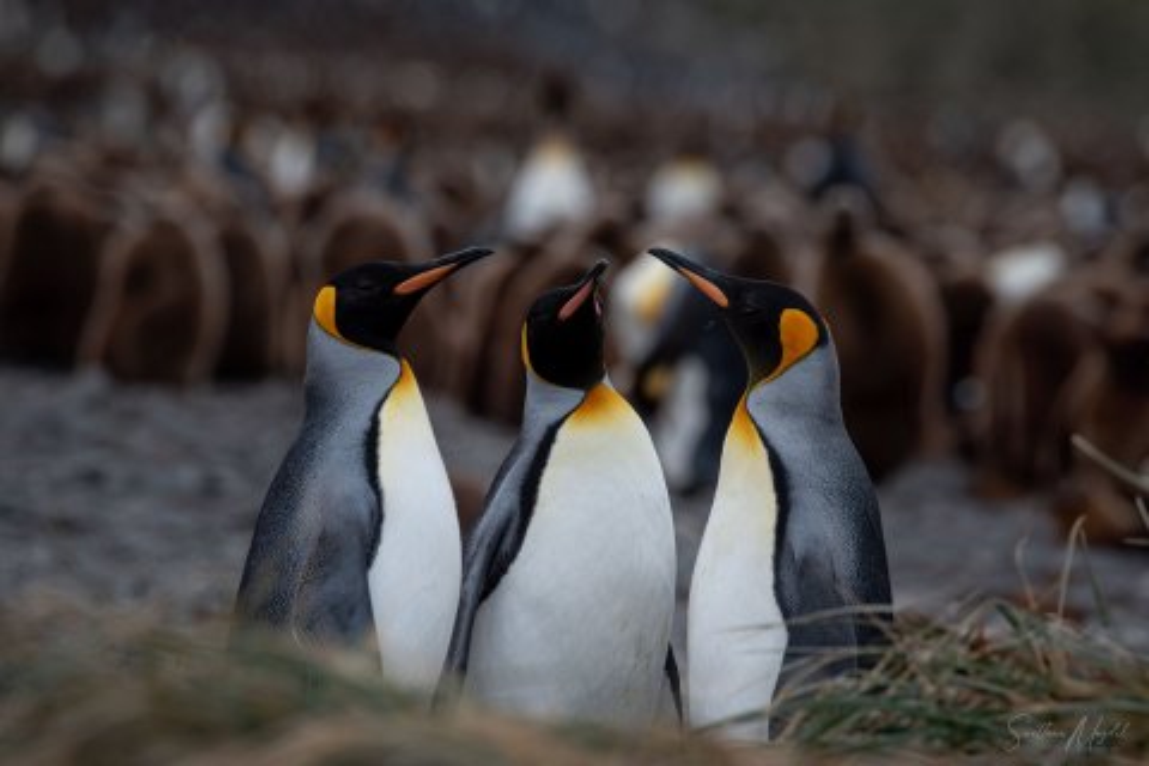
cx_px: 574
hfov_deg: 4.7
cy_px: 383
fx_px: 14042
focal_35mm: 440
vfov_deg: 3.1
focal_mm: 440
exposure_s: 1/500
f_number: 8
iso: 140
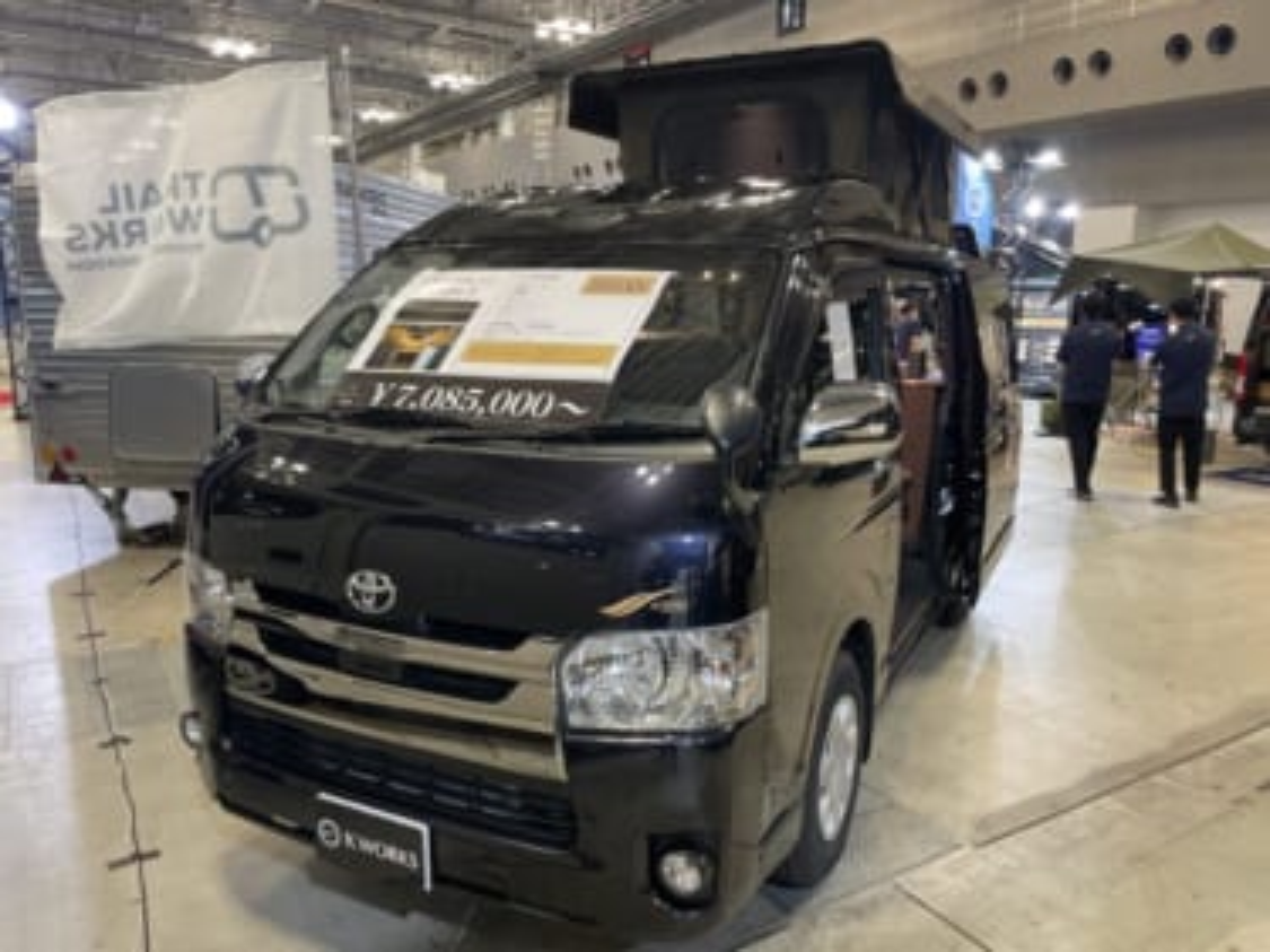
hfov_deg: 67.3
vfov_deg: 53.0
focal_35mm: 26
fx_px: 954
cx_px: 635
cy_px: 476
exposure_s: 1/50
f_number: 1.6
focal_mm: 4.2
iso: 200
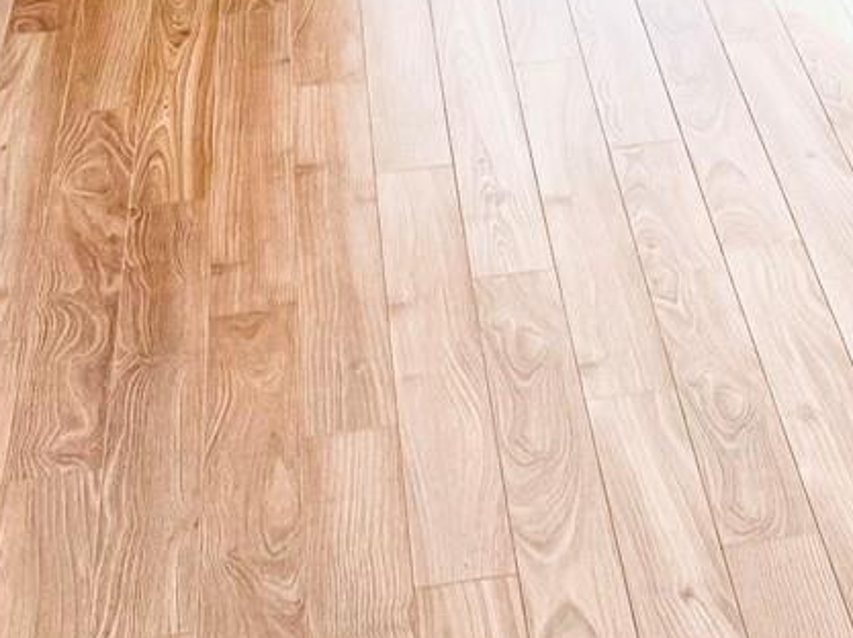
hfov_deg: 15.8
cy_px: -742
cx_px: 1119
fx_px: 2905
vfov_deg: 11.1
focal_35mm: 118
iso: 80
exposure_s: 1/394
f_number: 1.78
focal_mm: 6.76
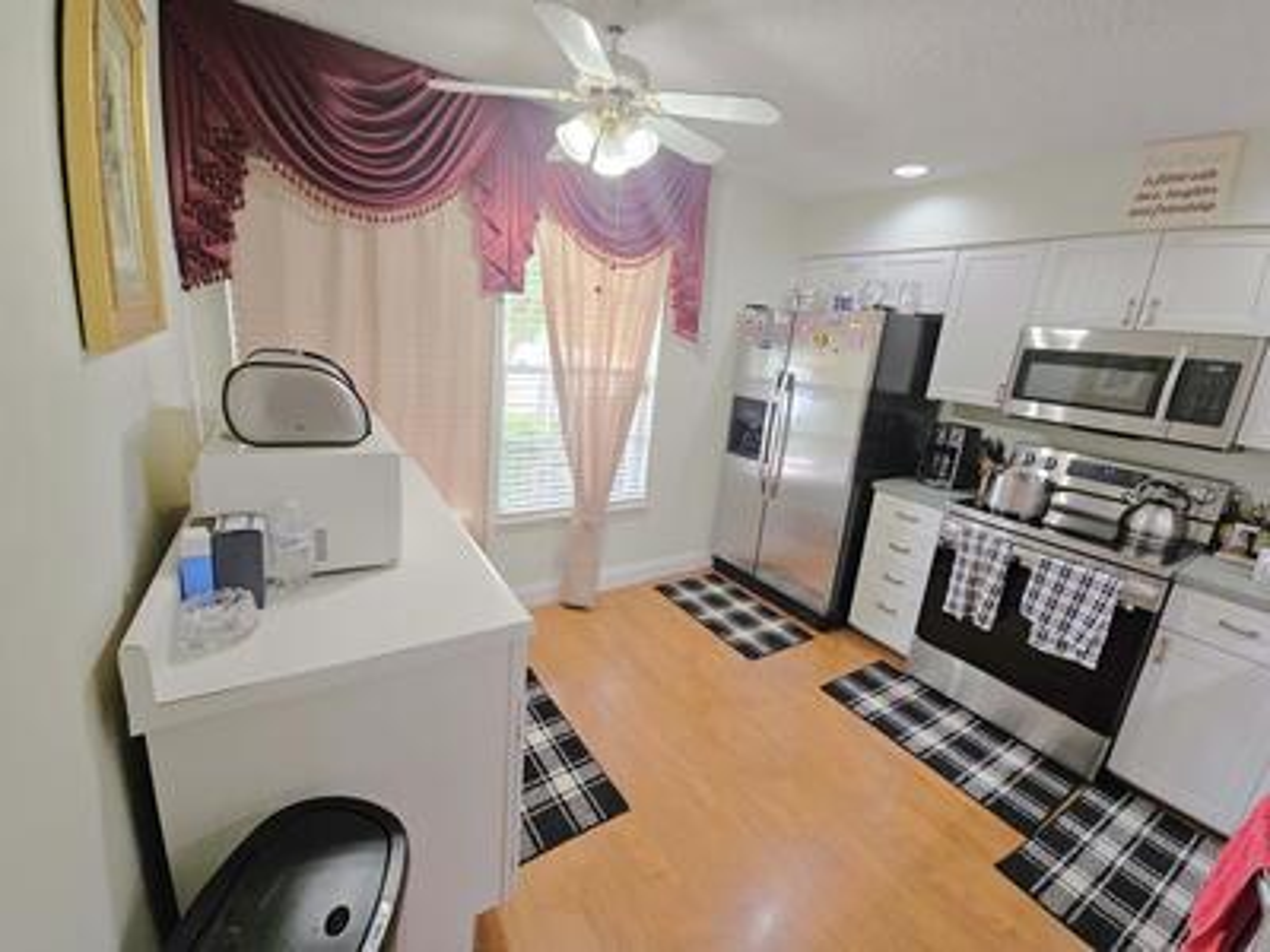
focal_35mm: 13
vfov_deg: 89.9
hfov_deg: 106.2
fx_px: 477
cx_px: 635
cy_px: 476
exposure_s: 1/60
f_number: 2.2
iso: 160
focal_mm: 2.2
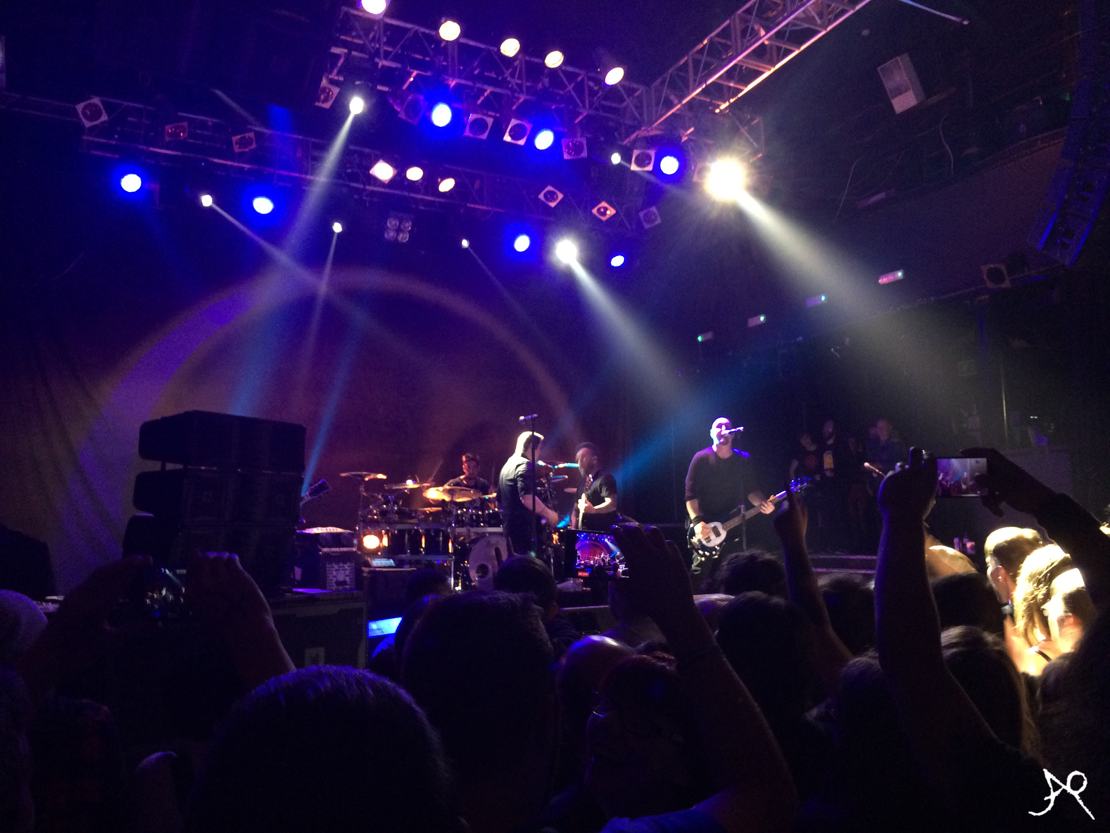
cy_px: 416
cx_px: 555
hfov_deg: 61.7
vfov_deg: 48.2
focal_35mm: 29
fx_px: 930
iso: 320
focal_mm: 4.15
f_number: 2.2
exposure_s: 1/17
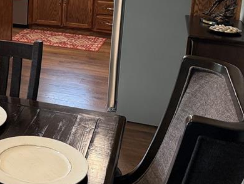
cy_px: 8
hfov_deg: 28.1
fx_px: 444
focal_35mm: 63
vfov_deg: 22.6
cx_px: -21
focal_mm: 6.76
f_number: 1.78
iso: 160
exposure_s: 1/60
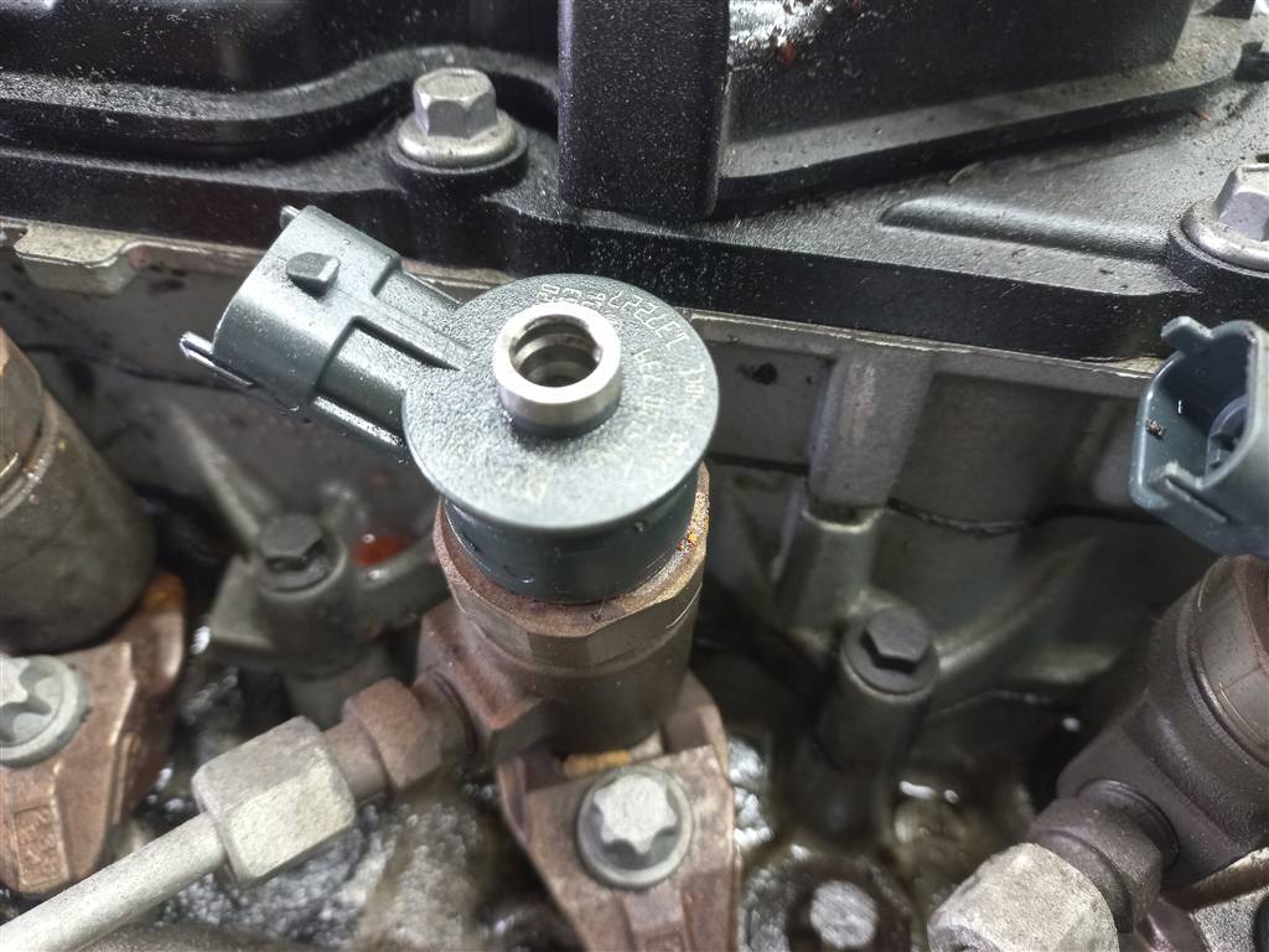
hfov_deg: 69.4
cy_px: 476
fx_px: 916
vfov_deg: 54.9
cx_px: 634
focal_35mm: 25
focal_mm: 4.6
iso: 320
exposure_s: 1/33.3
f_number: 1.8
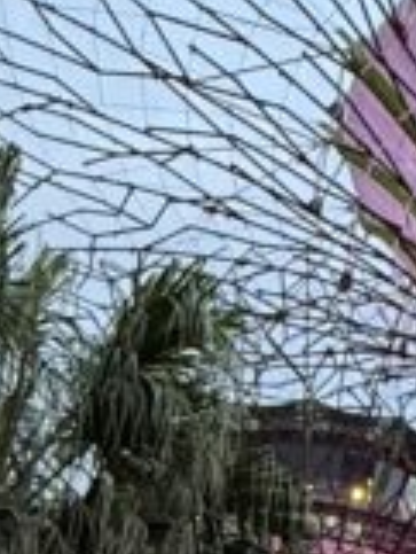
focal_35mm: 89
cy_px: 736
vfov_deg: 20.0
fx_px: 1424
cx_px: 478
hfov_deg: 16.1
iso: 640
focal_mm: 2.22
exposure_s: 1/60
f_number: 2.2
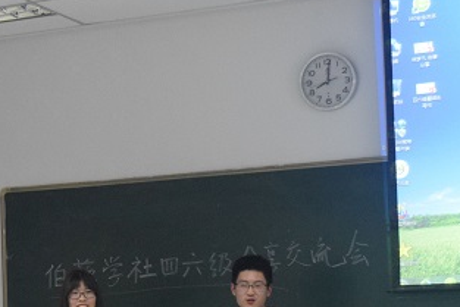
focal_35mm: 114
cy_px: 312
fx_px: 1457
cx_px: 96
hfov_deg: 17.8
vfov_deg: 11.9
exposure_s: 1/60
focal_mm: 34
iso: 3200
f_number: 5.6
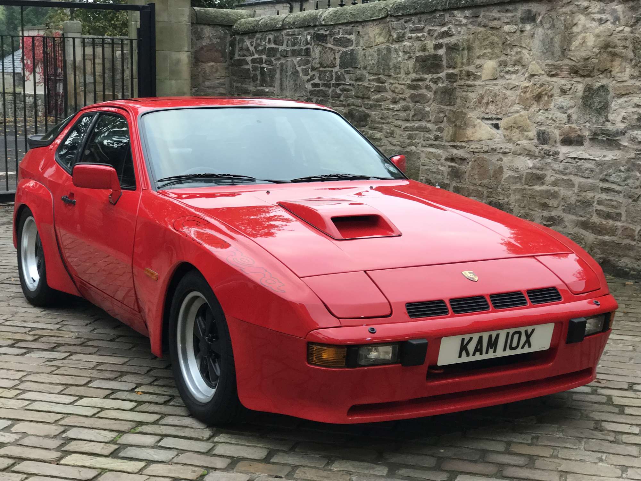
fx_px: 1055
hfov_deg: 33.8
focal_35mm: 57
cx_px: 320
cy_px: 240
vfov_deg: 25.7
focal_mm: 6.6
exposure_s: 1/50
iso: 80
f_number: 2.8
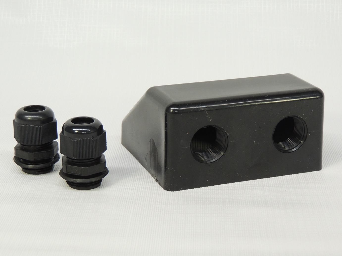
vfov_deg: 17.4
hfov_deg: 23.0
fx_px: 840
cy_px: 128
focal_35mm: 85
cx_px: 171
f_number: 4
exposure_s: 1/50
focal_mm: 15.1
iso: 400
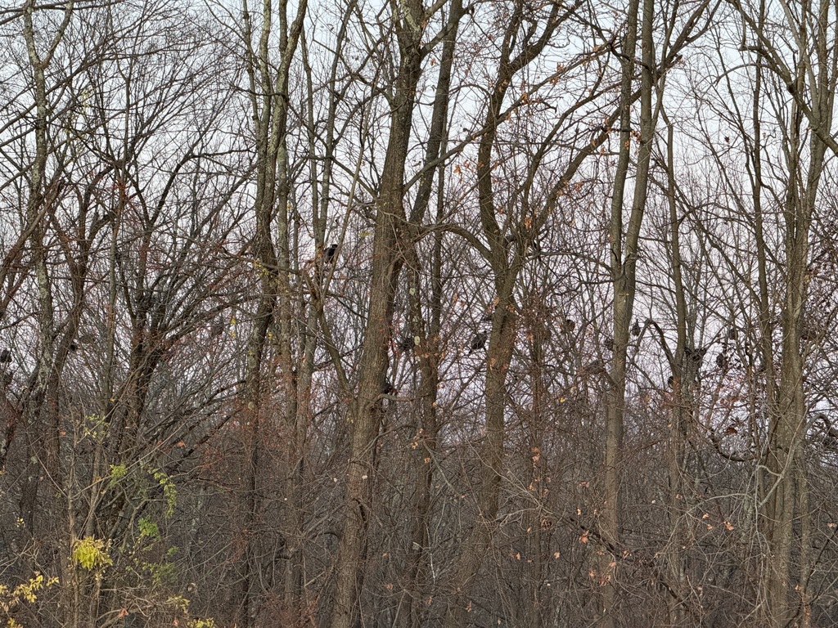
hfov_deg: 16.4
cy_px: 314
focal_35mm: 120
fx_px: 2905
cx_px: 419
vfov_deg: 12.3
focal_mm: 15.66
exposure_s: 1/60
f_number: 2.8
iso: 320
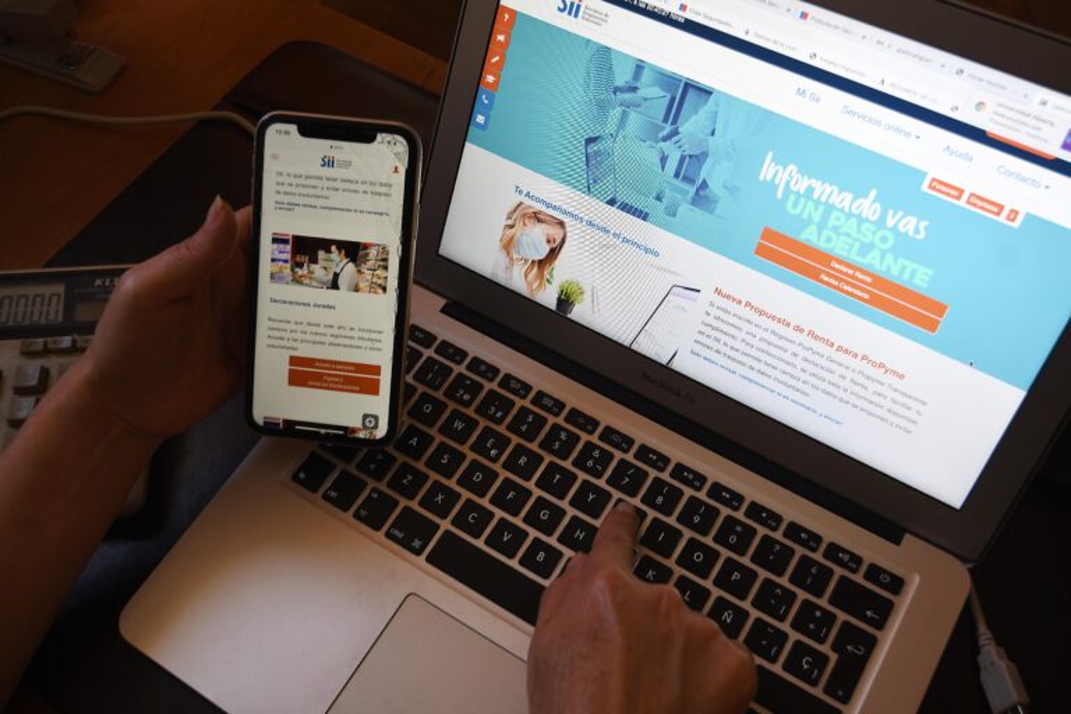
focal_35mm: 36
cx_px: 536
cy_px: 357
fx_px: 1071
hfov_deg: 53.1
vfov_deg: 36.9
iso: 200
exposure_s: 1/25
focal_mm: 24
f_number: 22
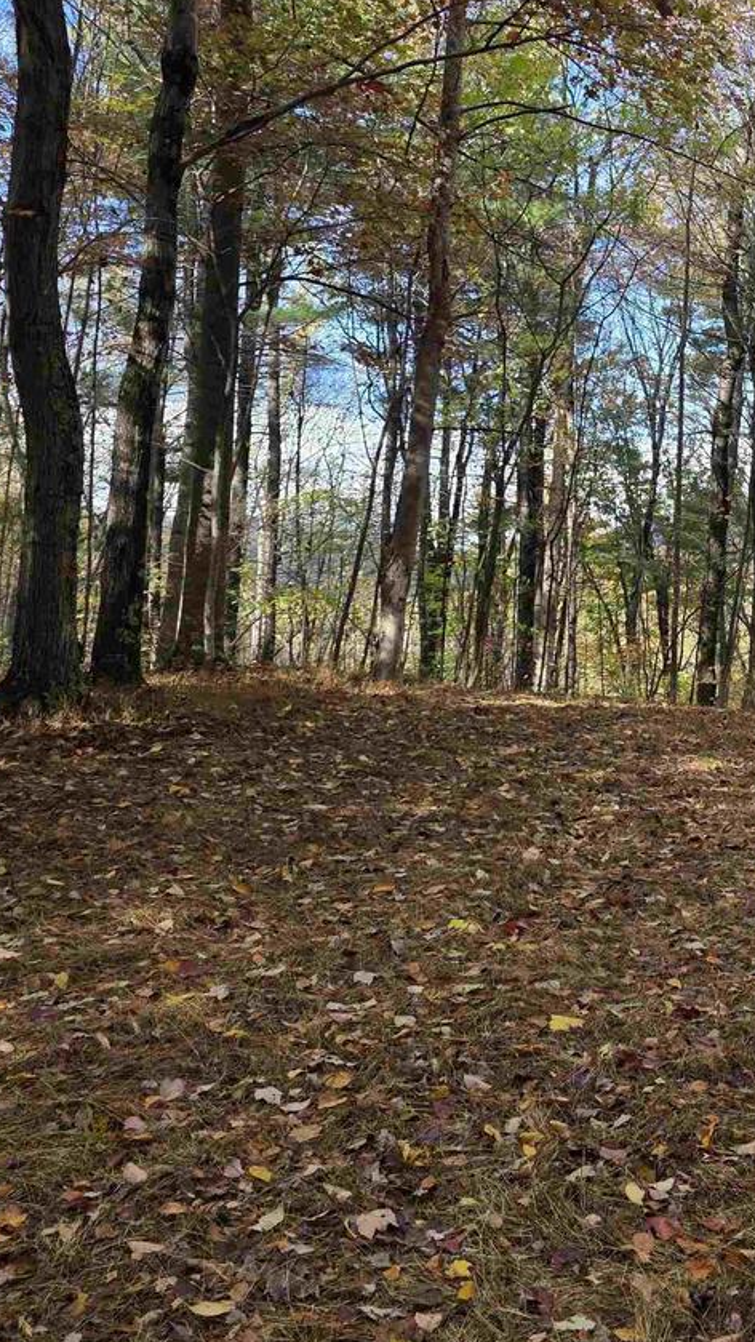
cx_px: 851
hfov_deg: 25.5
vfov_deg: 46.9
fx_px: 1530
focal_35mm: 43
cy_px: 494
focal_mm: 6.3
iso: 32
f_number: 1.7
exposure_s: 1/359
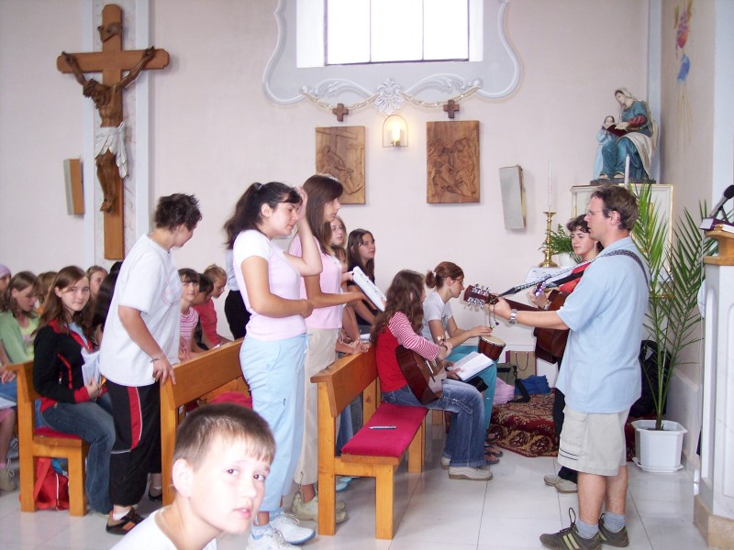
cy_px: 275
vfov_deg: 36.8
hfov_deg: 47.9
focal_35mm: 39
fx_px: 827
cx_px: 367
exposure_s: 1/60
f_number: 2.8
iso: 140
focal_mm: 8
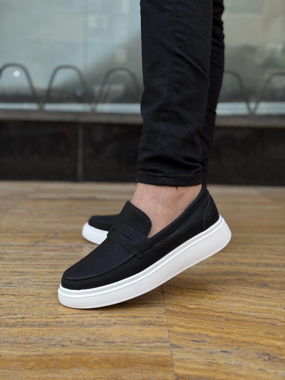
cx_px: 142
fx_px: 527
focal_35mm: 48
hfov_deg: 30.3
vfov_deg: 39.7
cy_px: 190
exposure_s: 1/182
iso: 64
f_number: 1.78
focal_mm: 6.76
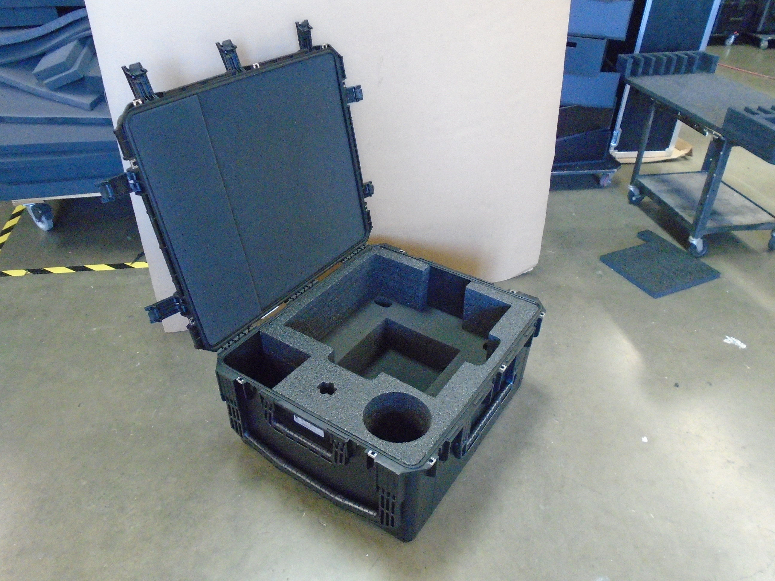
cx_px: 388
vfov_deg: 53.1
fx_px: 582
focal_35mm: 26
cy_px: 290
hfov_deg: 67.3
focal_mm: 4.6
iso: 800
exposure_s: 1/25
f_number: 3.2
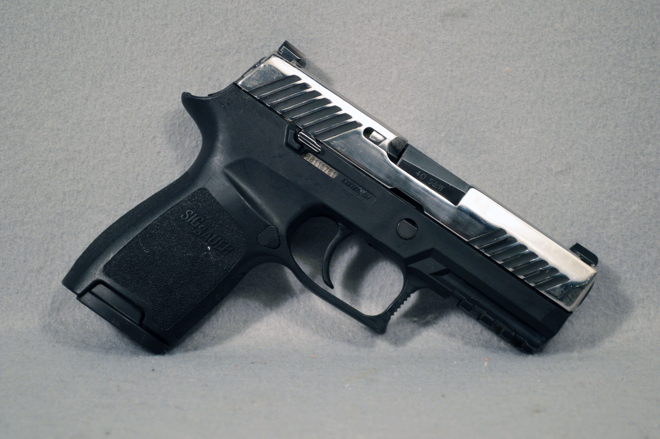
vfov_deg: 16.5
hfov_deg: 24.6
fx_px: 1511
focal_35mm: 82
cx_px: 330
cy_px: 220
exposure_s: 1/60
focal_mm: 55
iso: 400
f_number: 5.6
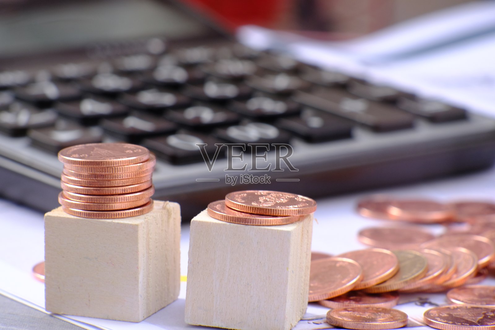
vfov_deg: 10.7
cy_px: 165
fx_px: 1760
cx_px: 248
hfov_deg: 16.0
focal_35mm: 128
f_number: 8
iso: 800
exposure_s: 1/38
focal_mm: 85
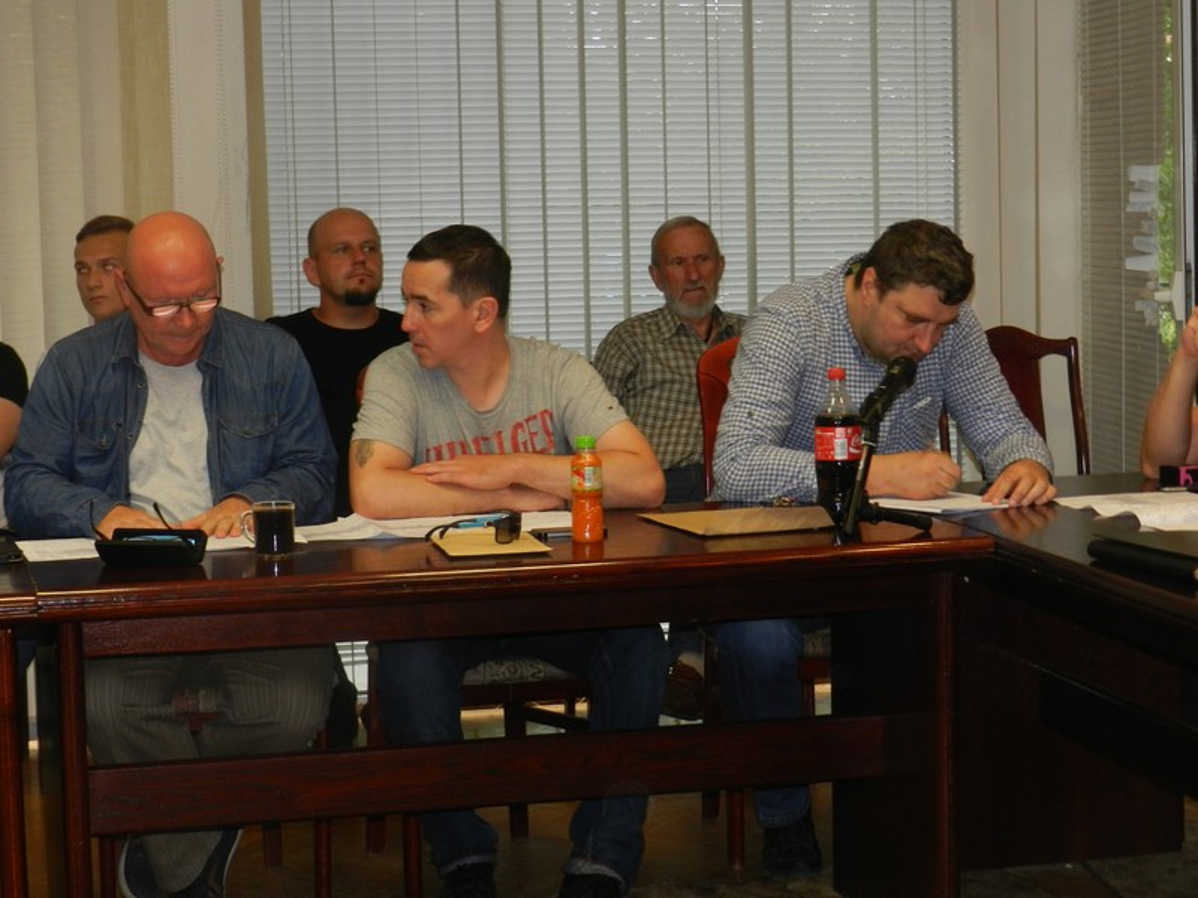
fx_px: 2907
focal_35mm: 84
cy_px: 449
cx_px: 599
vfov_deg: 17.6
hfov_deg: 23.3
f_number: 4.4
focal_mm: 14.9
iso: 320
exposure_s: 1/30
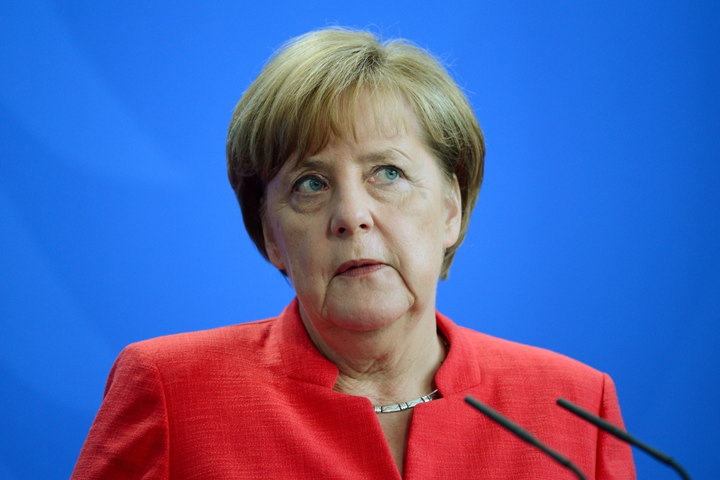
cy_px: 240
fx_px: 6040
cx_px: 361
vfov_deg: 4.6
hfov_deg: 6.8
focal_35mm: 302
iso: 1600
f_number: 4
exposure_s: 1/400
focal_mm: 300
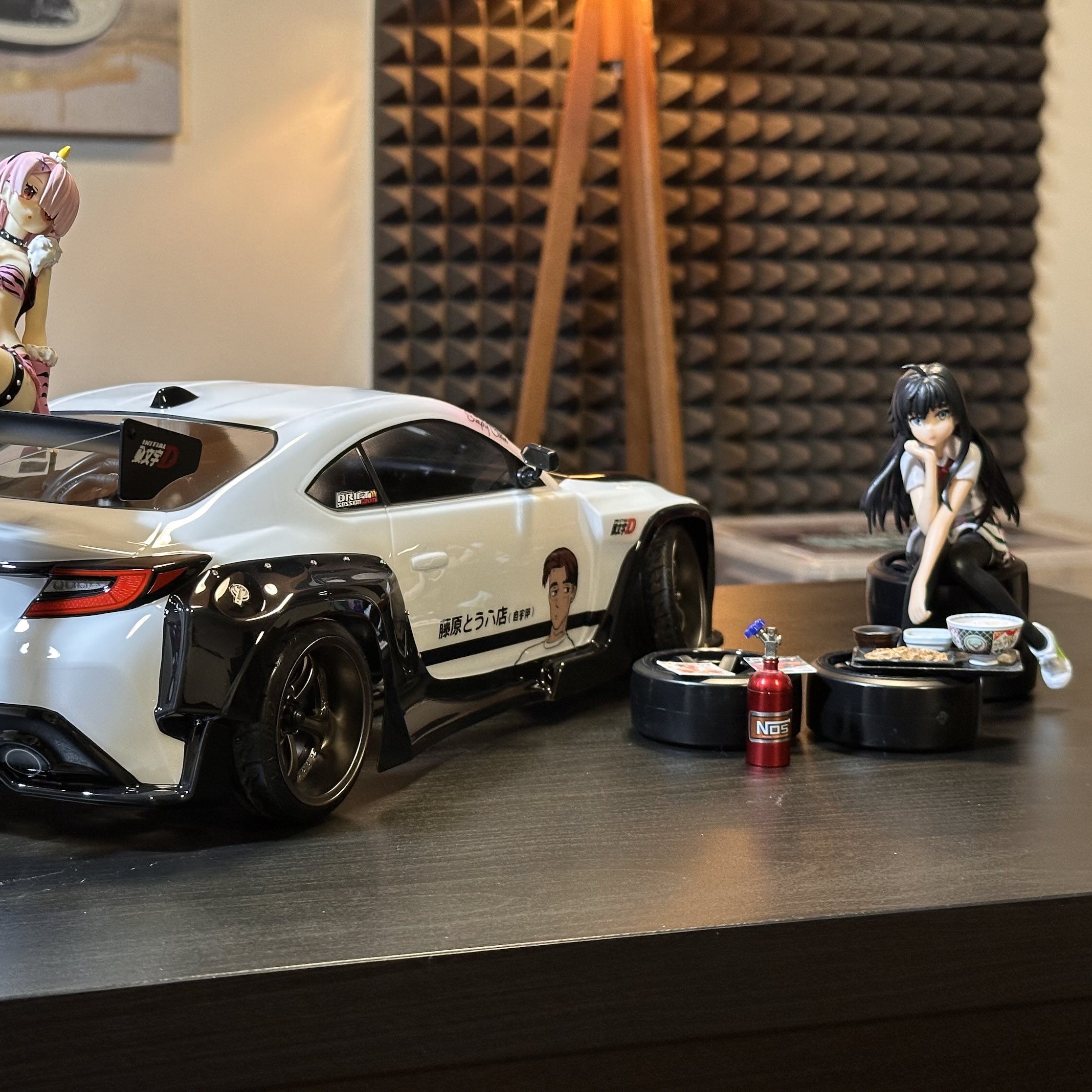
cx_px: 364
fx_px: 2034
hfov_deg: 29.8
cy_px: 542
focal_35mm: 57
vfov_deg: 30.0
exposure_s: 1/50
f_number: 1.78
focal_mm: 6.86
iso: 200
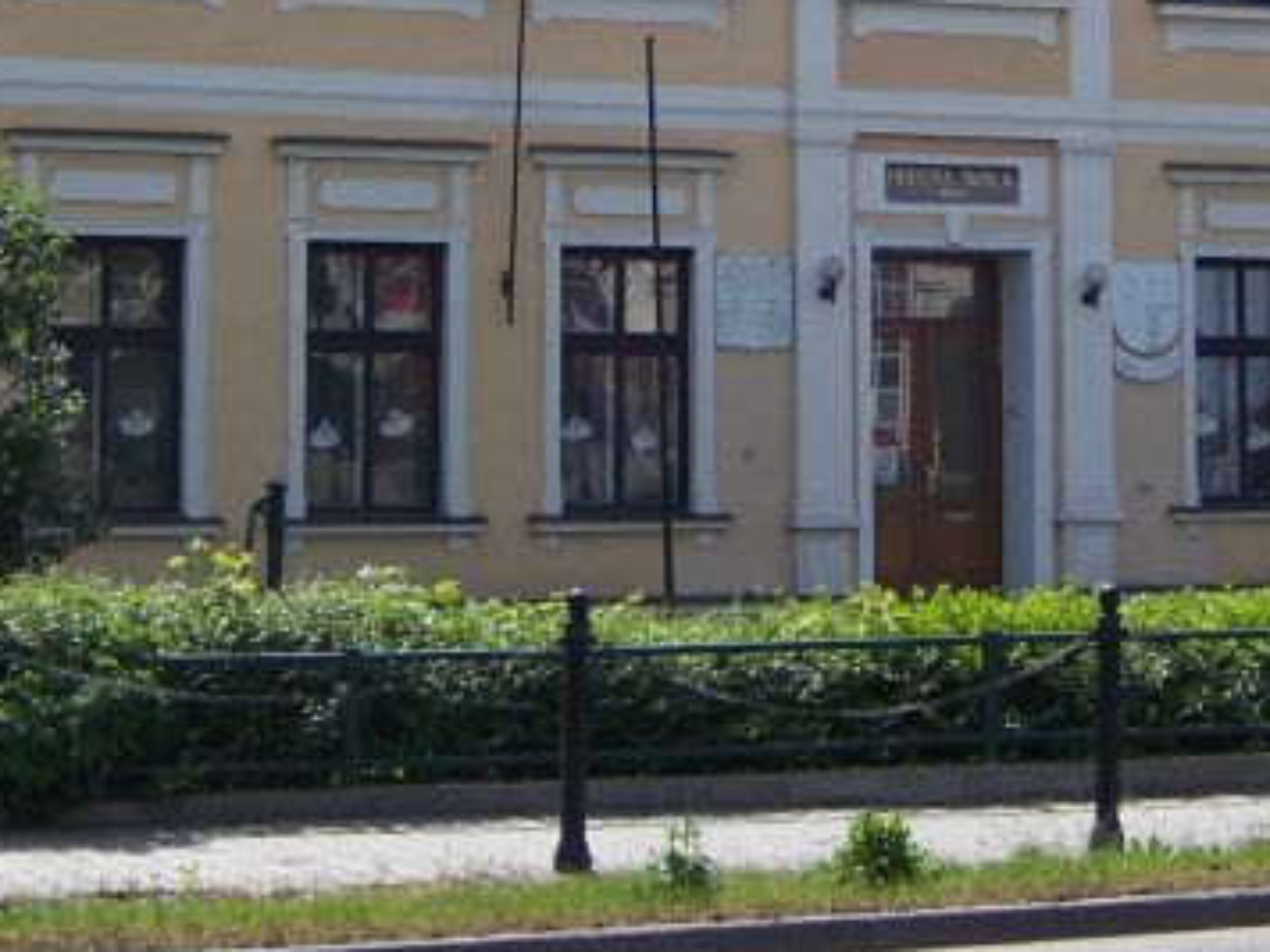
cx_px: 774
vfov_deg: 14.3
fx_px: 3706
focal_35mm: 101
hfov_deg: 19.4
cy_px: -86
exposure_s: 1/800
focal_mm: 7.7
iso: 80
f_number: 3.2
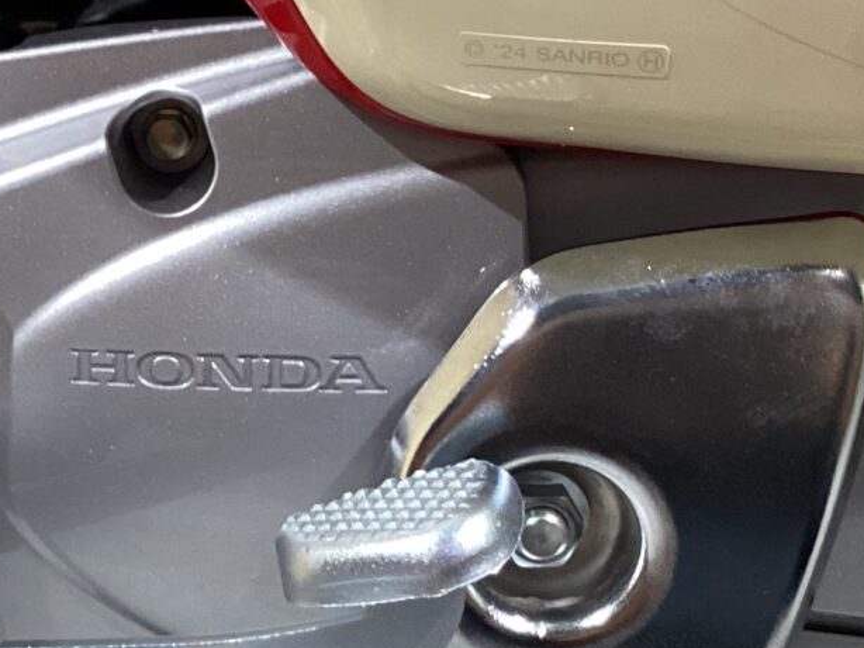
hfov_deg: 20.0
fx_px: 2420
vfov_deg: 15.2
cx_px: 135
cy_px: 417
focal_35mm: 97
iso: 320
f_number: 2.4
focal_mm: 3.3
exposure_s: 1/60
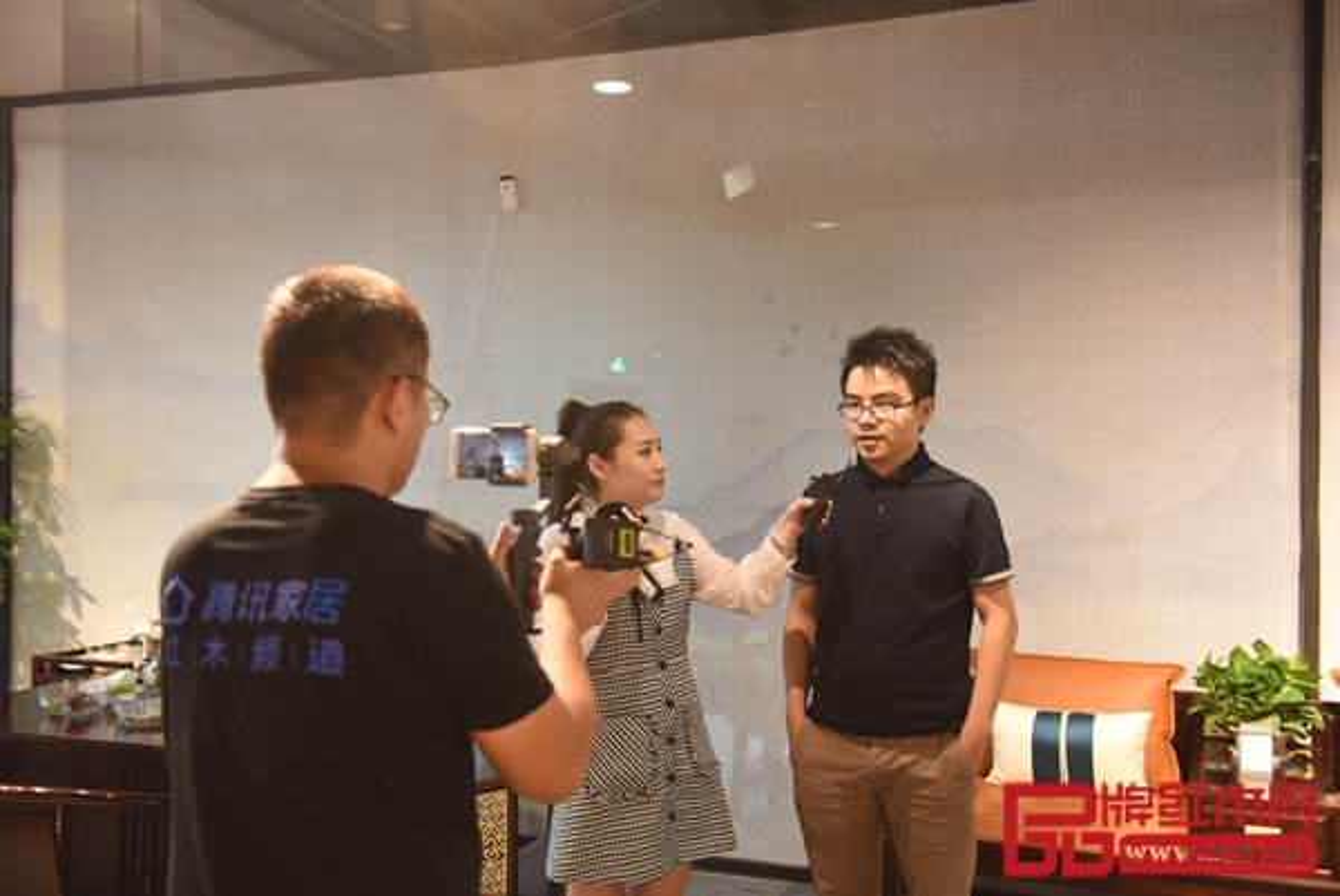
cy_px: 448
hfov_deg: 50.7
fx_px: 1415
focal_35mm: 38
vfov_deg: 35.1
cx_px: 670
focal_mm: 38
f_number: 2.8
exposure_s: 1/125
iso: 2000
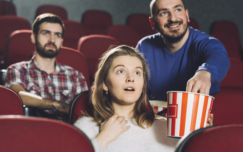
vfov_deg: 15.0
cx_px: 122
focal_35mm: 87
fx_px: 576
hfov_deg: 23.8
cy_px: 76
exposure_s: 1/160
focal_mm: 85
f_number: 4.5
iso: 400
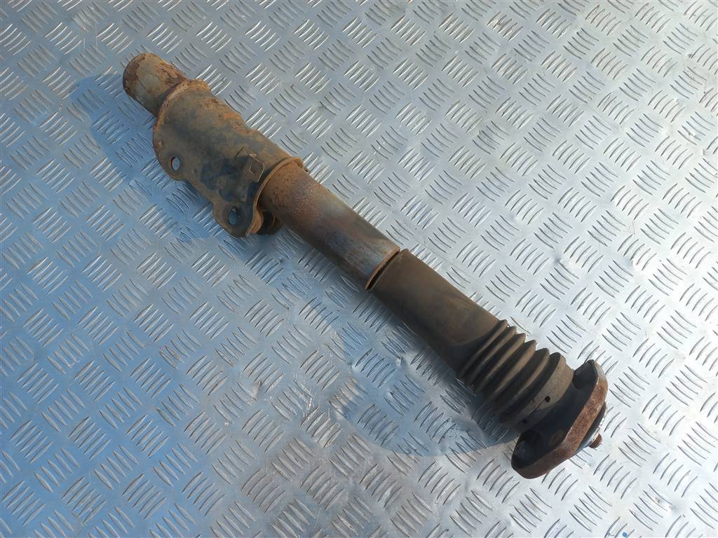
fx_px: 519
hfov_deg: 69.4
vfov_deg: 54.9
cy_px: 269
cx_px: 359
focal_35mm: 25
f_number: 1.8
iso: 25
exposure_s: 1/436
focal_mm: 4.6
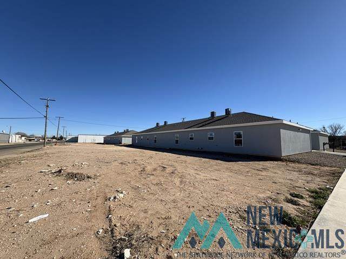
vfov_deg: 85.7
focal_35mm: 14
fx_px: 140
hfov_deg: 102.1
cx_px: 173
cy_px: 130
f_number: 2.2
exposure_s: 1/2083
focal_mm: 2.22
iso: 50
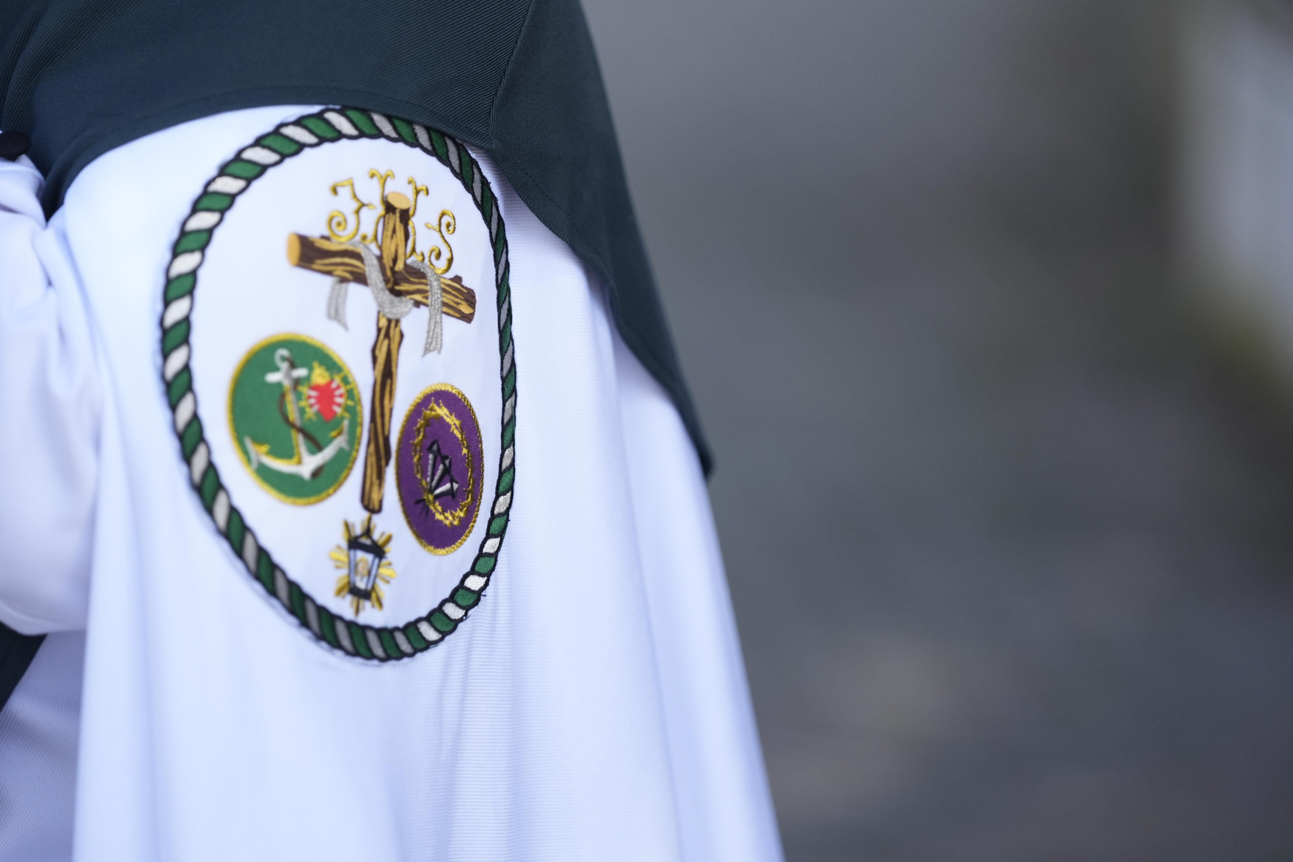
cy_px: 385
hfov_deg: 10.4
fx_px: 7112
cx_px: 634
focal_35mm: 198
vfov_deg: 6.9
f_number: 2.8
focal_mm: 173
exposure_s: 1/2500
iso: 500
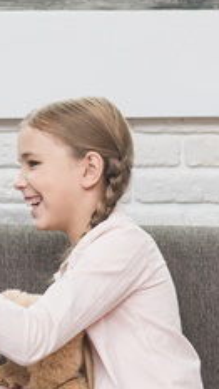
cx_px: 10
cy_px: 115
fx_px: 1859
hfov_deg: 6.7
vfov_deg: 11.9
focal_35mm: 180
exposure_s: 1/160
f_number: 3.5
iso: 320
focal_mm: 50
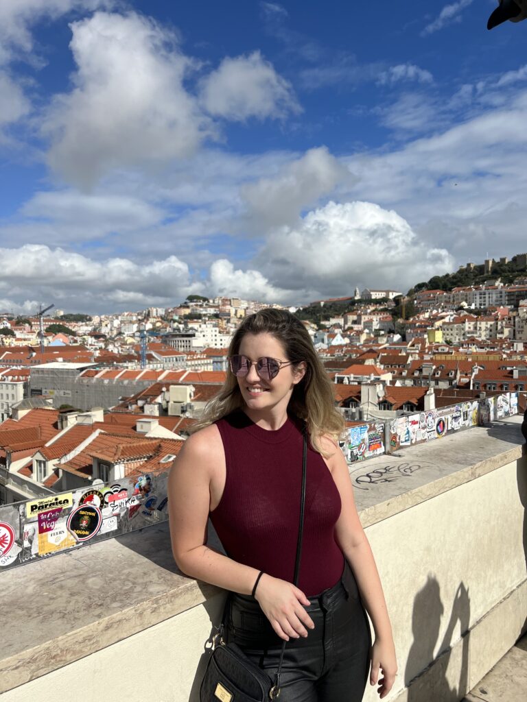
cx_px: 264
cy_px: 351
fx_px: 528
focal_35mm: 26
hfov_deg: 53.1
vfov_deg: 67.3
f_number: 1.5
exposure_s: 1/10309
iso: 50
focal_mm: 5.7
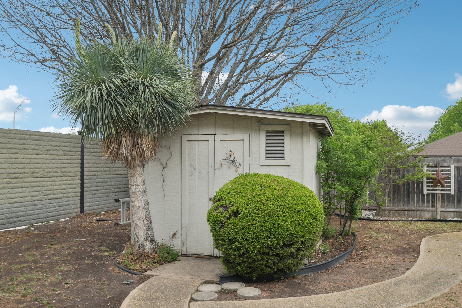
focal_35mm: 30
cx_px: 231
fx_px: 385
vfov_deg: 43.6
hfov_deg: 61.9
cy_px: 154
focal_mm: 20
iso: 400
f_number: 8
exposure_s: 1/250
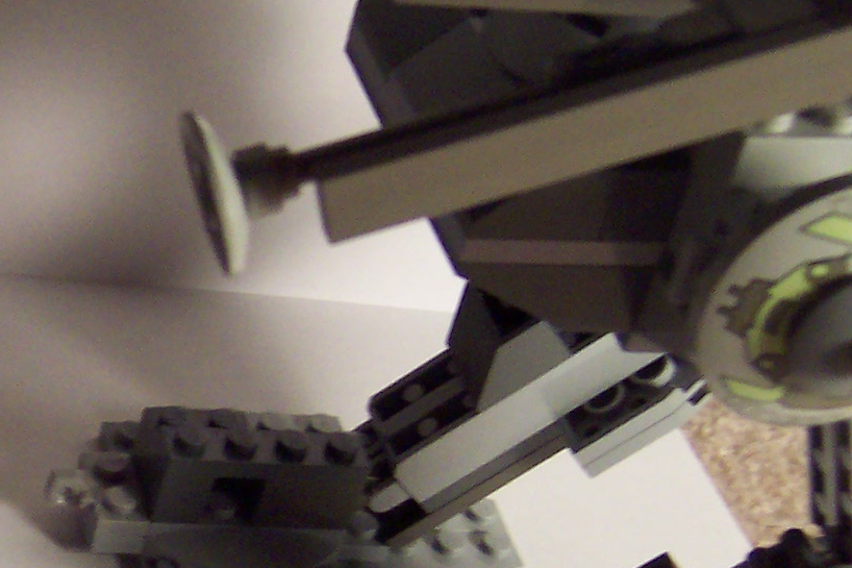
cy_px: 517
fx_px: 2200
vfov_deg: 14.5
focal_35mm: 93
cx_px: -105
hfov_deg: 20.8
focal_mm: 5.6
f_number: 2.8
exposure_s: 1/20
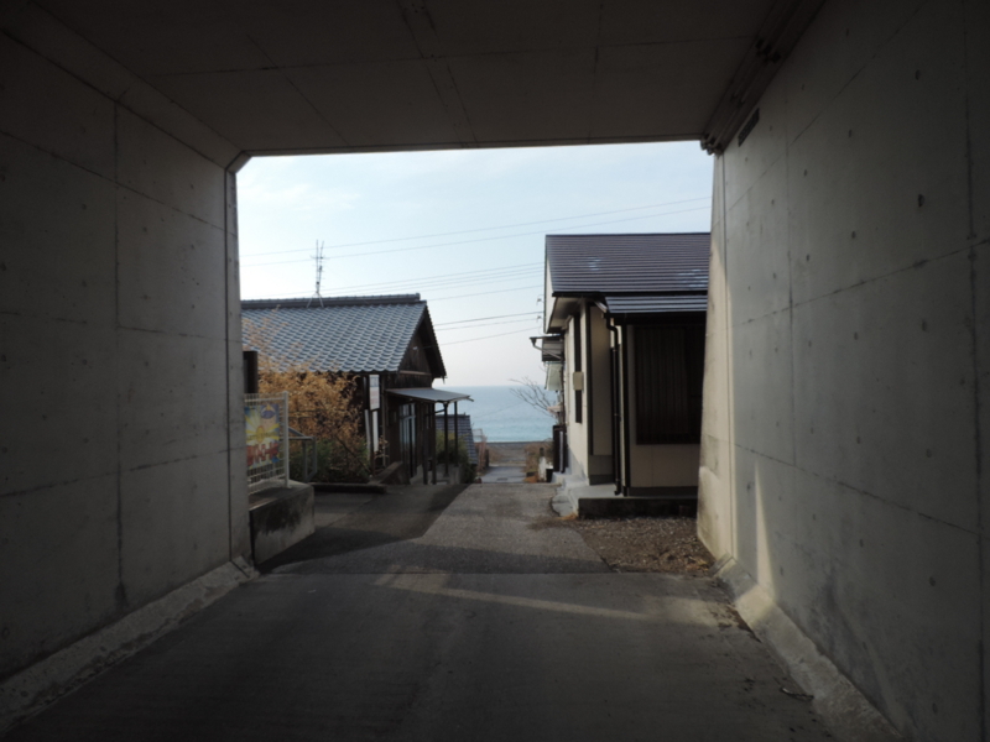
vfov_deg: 56.8
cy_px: 371
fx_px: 686
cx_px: 495
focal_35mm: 24
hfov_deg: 71.6
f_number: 3
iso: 80
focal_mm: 4.3
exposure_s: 1/640
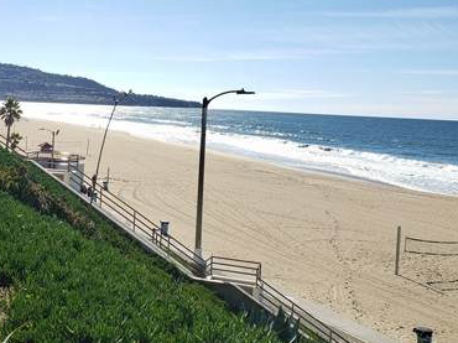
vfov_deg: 31.5
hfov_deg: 41.7
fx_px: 595
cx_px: 165
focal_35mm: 45
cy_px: 82
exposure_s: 1/1732
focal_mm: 4.3
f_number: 2.4
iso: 50
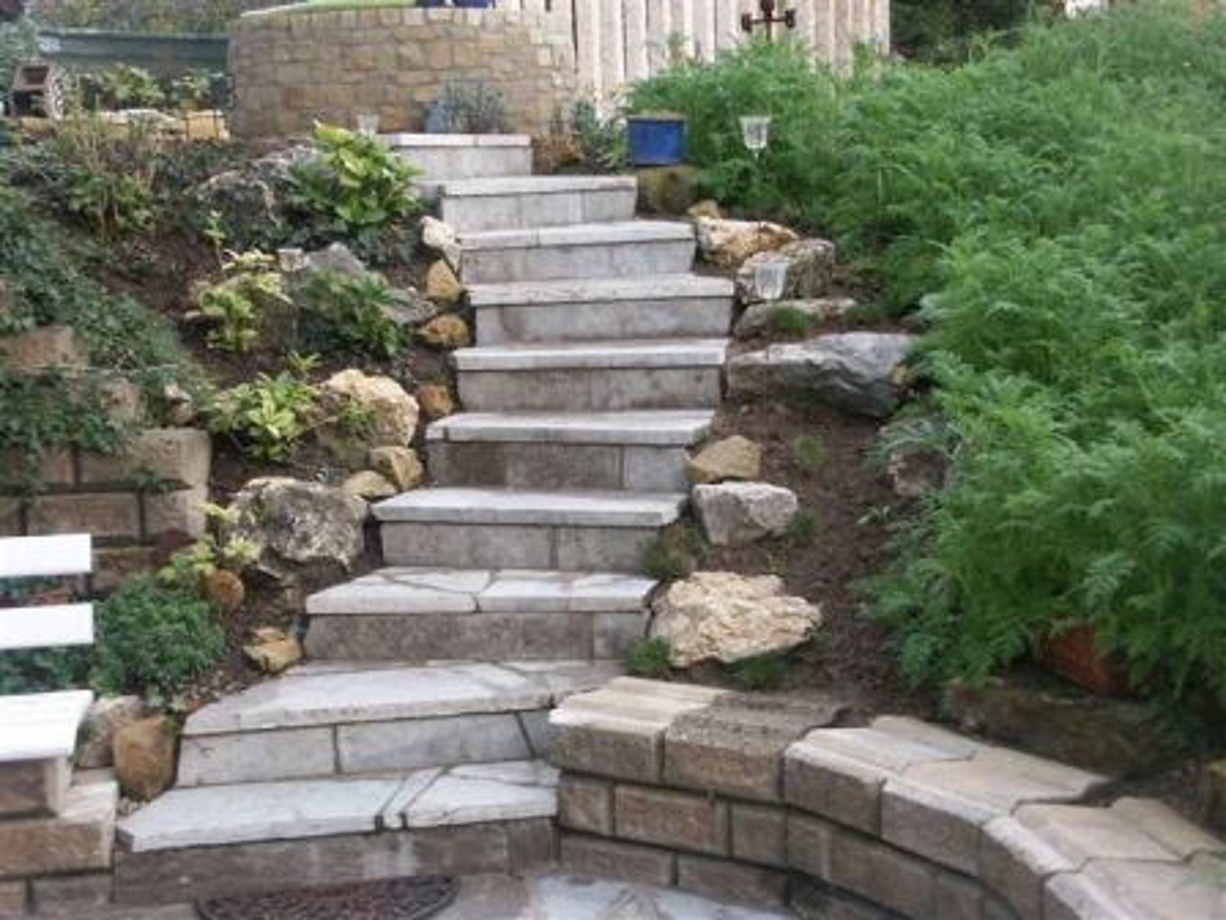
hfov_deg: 34.9
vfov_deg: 26.6
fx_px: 1948
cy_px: 460
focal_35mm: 55
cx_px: 613
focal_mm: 14.14
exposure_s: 1/125
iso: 100
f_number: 3.5
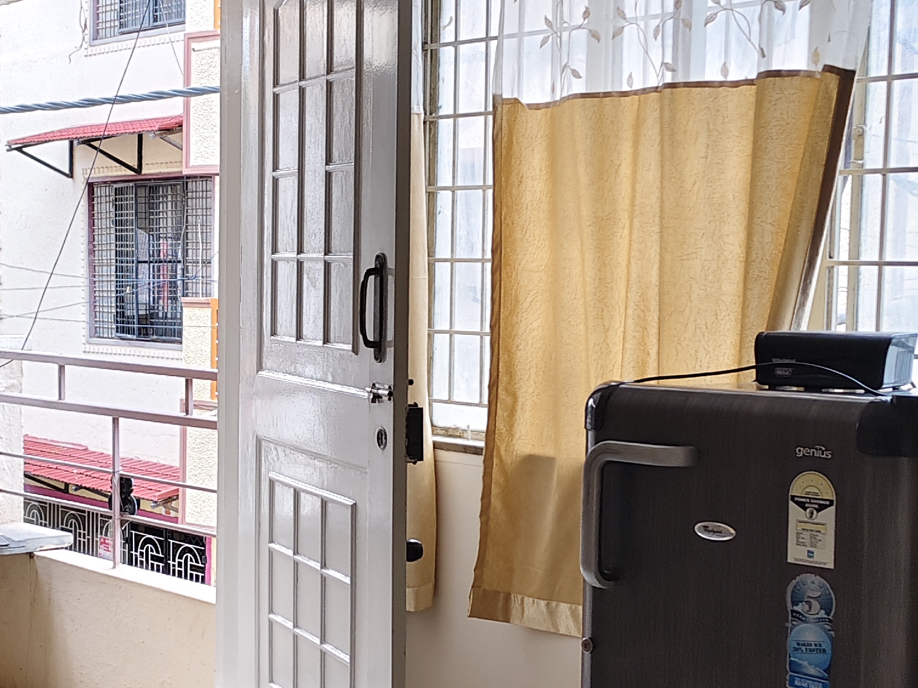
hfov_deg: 29.4
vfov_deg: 22.6
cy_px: 403
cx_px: 239
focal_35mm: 65
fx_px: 1724
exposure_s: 1/100
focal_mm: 5.56
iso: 262
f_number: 1.88
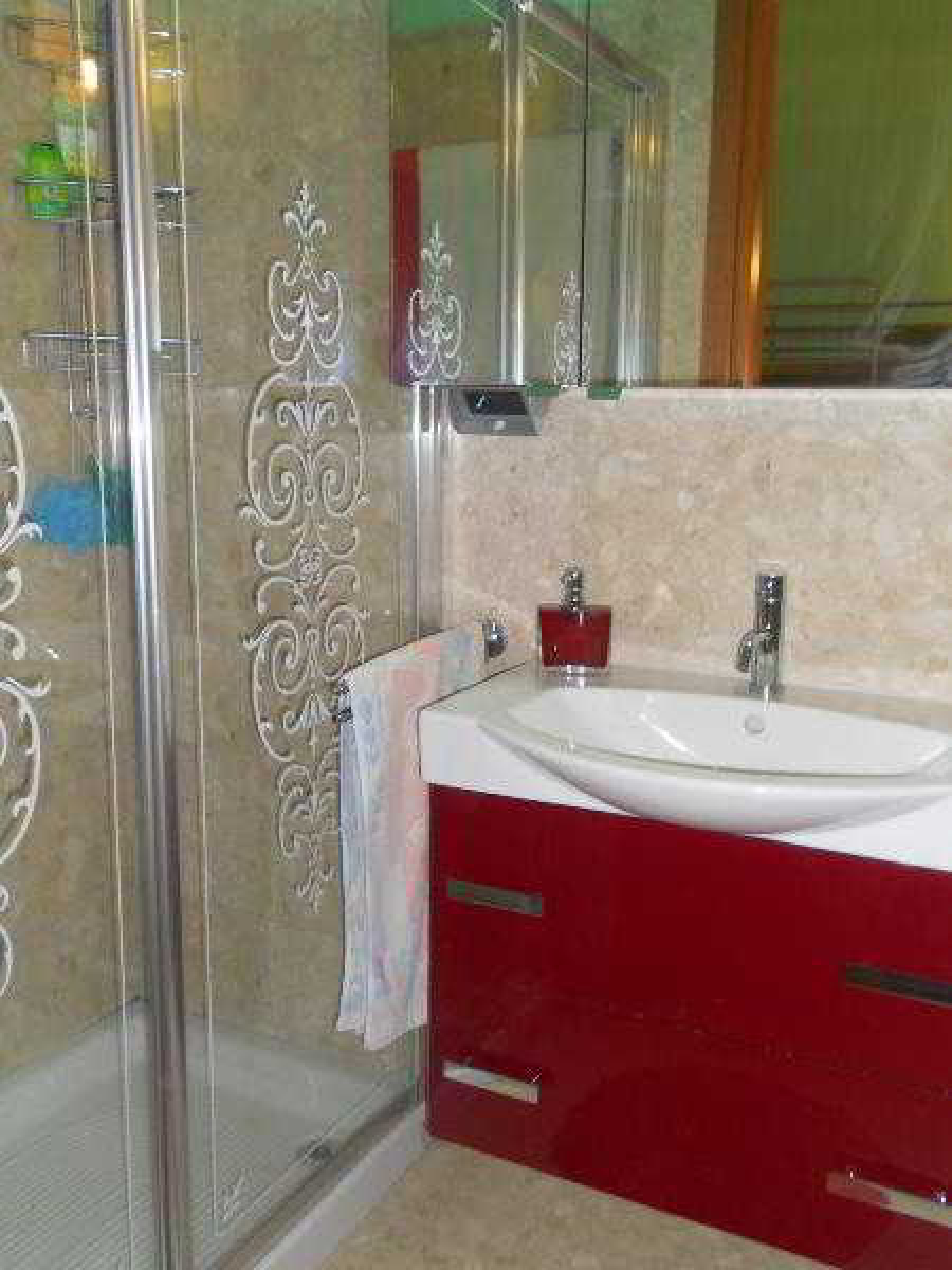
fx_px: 1173
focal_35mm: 32
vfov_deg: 56.8
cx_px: 476
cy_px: 635
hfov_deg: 44.2
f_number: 3.5
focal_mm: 5.8
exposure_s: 1/25
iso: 200
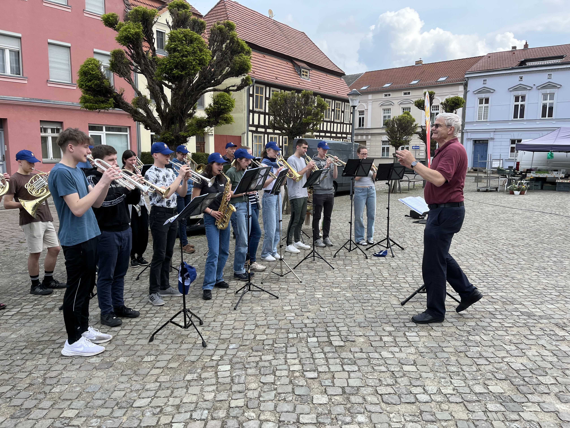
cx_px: 285
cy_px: 214
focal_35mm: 26
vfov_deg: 53.1
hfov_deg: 67.3
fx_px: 428
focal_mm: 5.1
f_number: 1.6
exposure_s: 1/1140
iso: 50
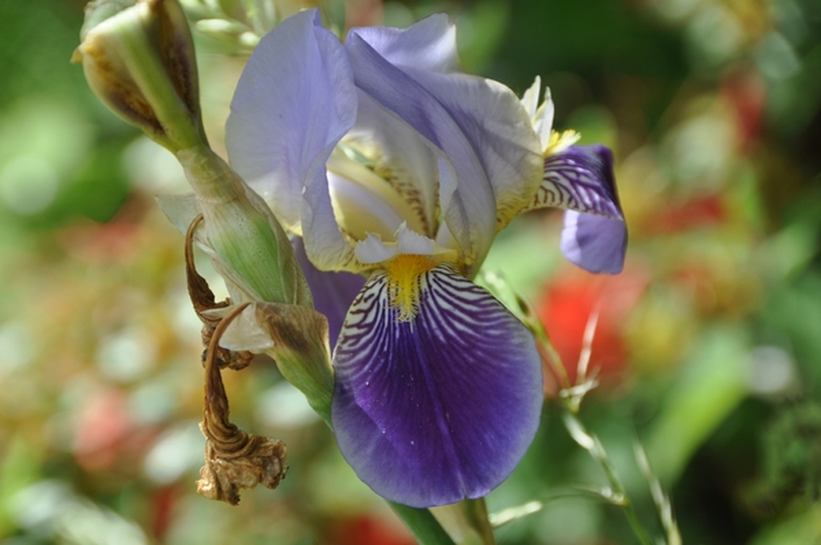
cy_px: 272
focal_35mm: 300
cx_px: 410
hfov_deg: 6.9
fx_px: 6831
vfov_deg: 4.6
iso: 200
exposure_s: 1/250
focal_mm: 200
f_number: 8
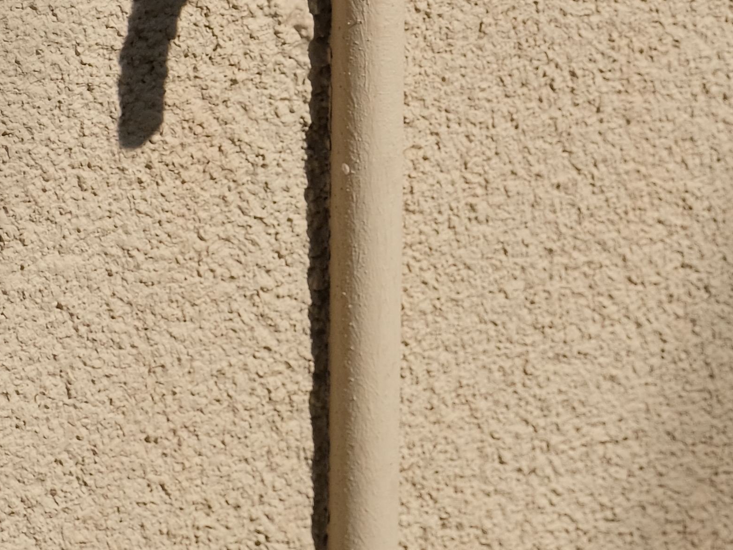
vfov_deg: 4.8
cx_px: 614
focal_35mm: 305
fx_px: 6457
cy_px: -184
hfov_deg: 6.5
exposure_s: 1/1300
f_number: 5.6
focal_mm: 55
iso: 400
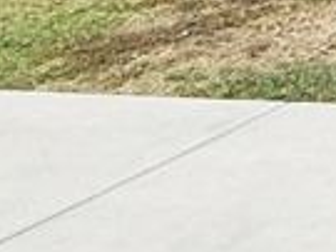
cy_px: -482
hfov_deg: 9.3
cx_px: 1207
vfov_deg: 10.4
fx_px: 1028
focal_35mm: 106
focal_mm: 2.22
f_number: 2.2
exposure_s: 1/3663
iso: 50
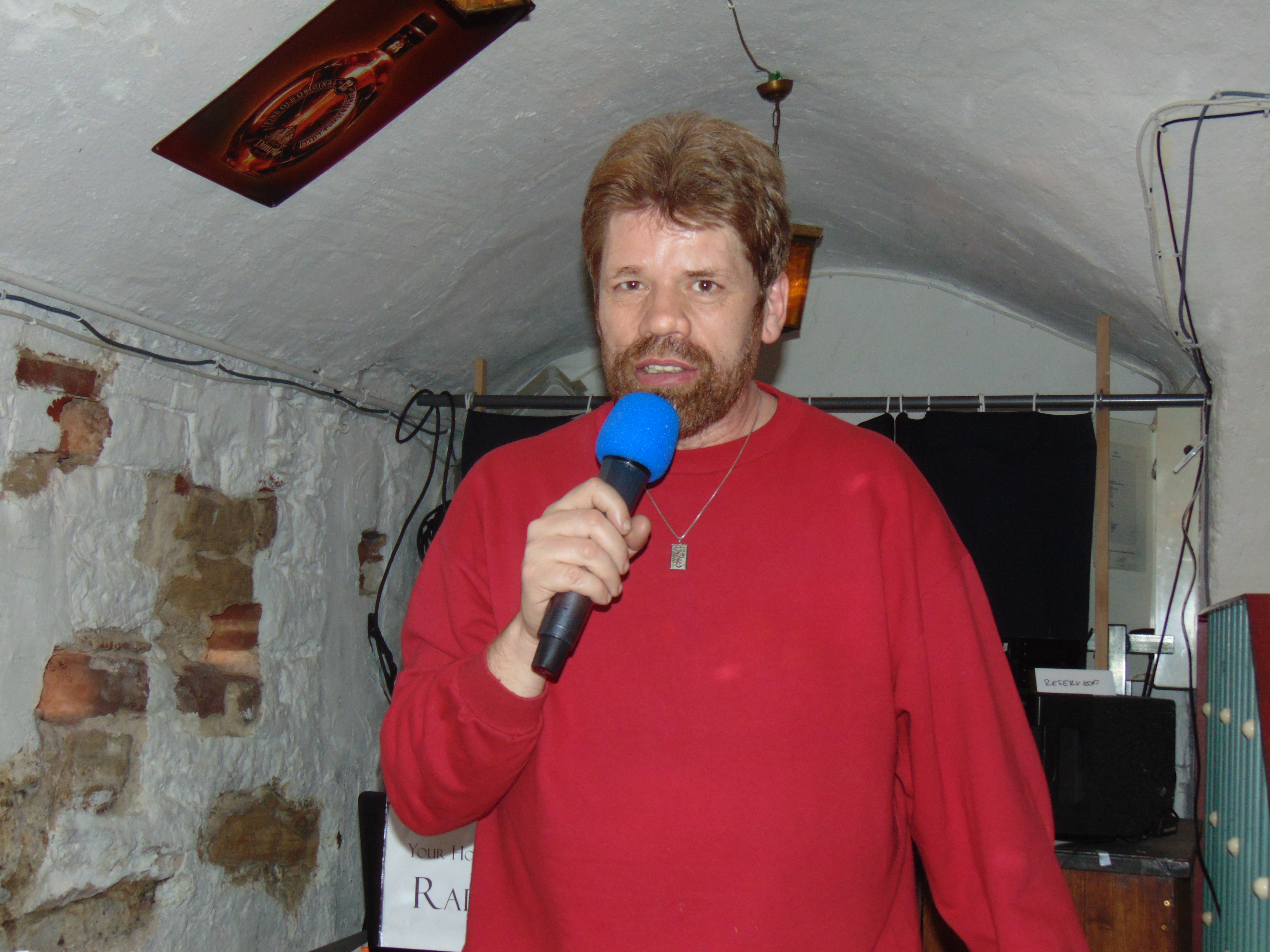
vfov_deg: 29.1
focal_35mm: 50
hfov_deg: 38.2
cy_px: 476
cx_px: 635
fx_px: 1834
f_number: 3.5
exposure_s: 1/60
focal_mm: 9
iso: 400
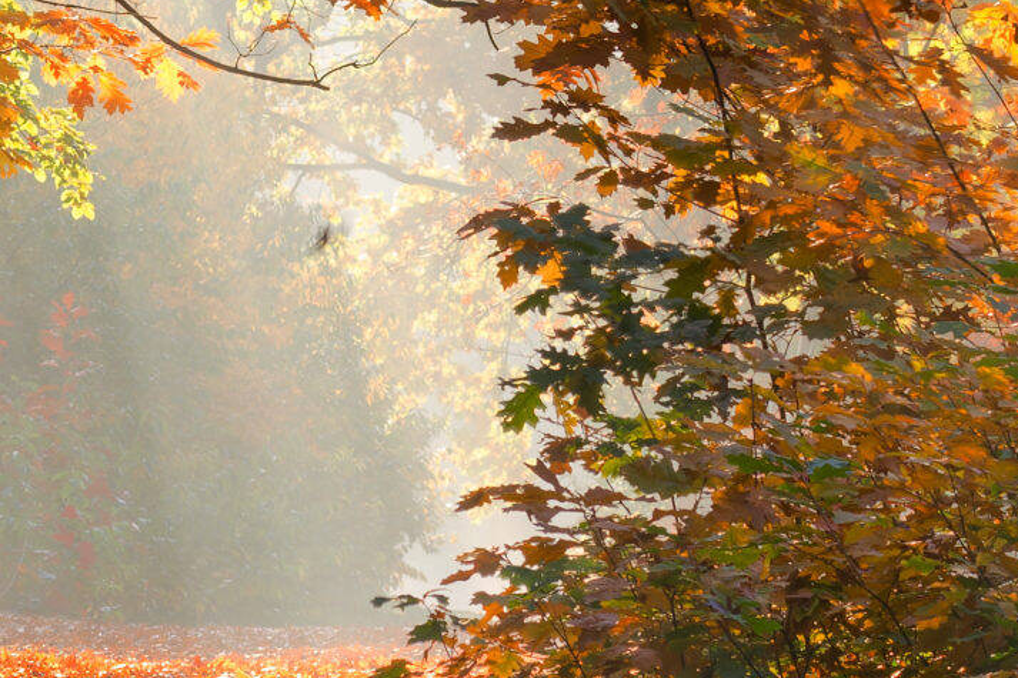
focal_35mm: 589
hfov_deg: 3.5
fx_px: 16651
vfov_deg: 2.3
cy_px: 304
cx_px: -571
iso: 100
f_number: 8
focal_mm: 110
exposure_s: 1/15
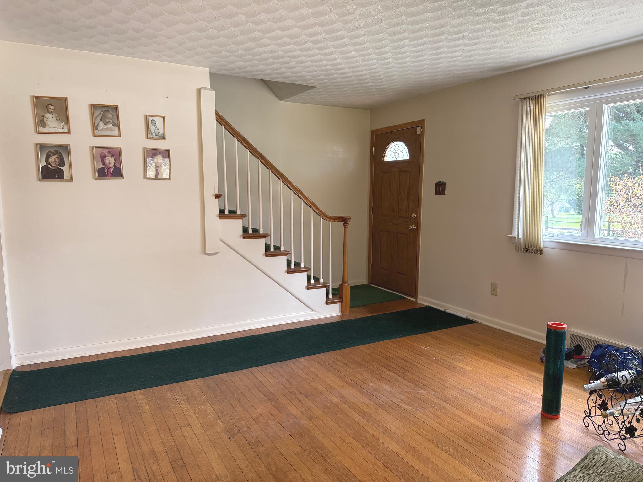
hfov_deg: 71.6
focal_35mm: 24
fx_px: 446
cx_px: 322
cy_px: 241
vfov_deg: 56.8
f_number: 1.78
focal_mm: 6.76
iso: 200
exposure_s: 1/237
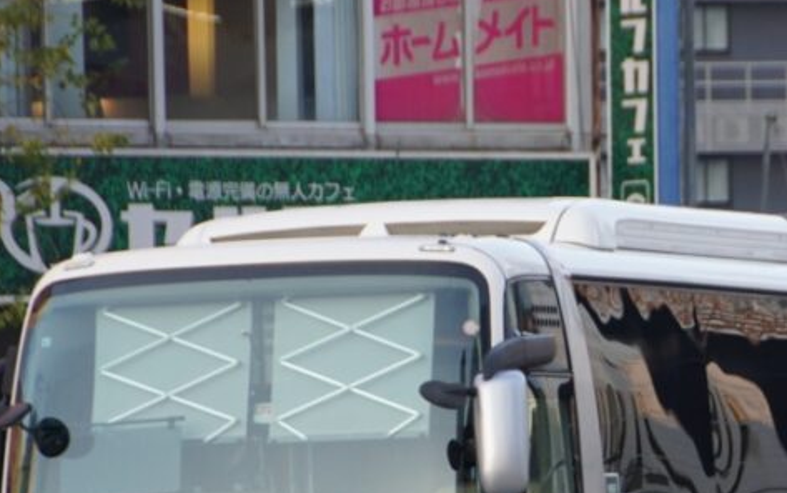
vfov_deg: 2.5
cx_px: 654
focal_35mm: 530
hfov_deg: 4.0
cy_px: 551
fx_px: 11372
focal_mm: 160
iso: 640
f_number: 6.3
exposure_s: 1/250
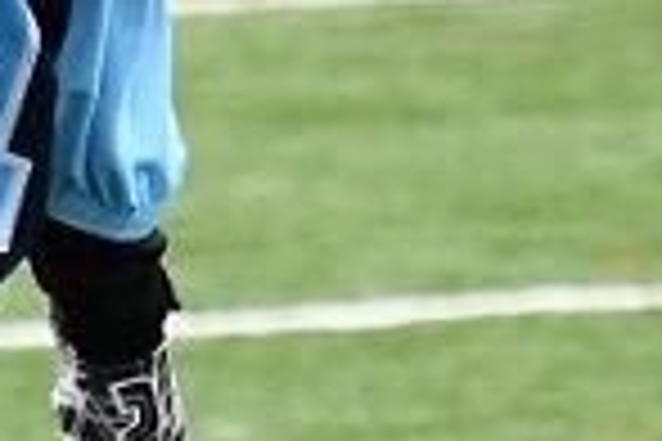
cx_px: 597
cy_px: 356
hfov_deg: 2.2
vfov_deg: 1.5
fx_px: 16891
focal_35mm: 919
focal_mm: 85
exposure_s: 1/1000
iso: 1600
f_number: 2.8
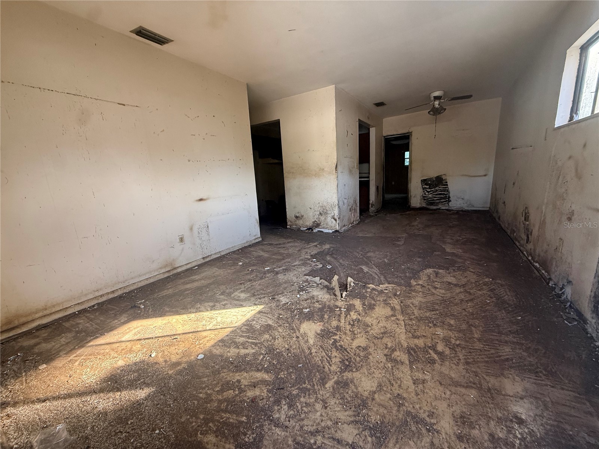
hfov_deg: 102.1
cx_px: 300
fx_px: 242
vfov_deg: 85.7
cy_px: 224
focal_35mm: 14
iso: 250
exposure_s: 1/99
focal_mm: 2.22
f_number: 2.2
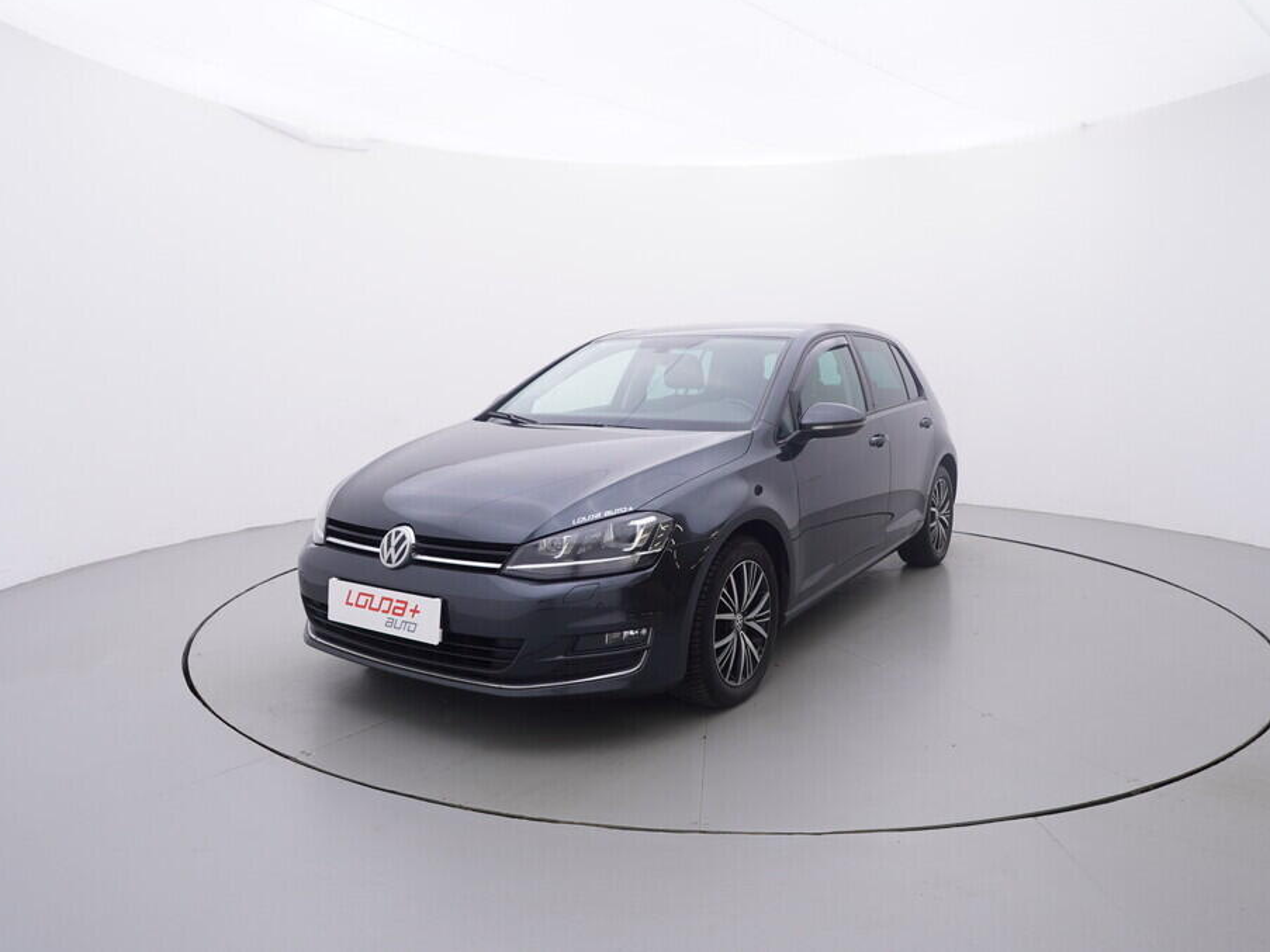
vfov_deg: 55.7
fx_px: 900
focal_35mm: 25
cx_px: 653
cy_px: 472
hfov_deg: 70.4
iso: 200
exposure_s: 1/80
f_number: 5
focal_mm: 15
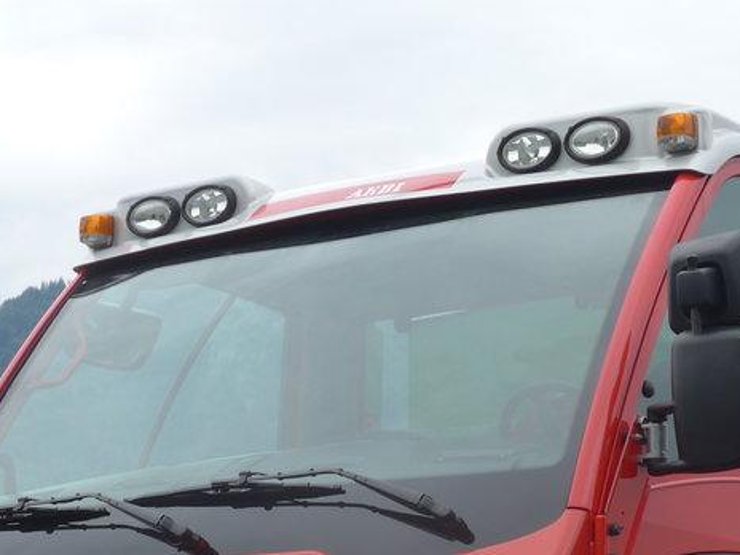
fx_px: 2544
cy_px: 534
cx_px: 585
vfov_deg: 12.3
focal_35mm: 119
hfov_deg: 16.4
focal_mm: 9.5
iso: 80
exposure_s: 1/640
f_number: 3
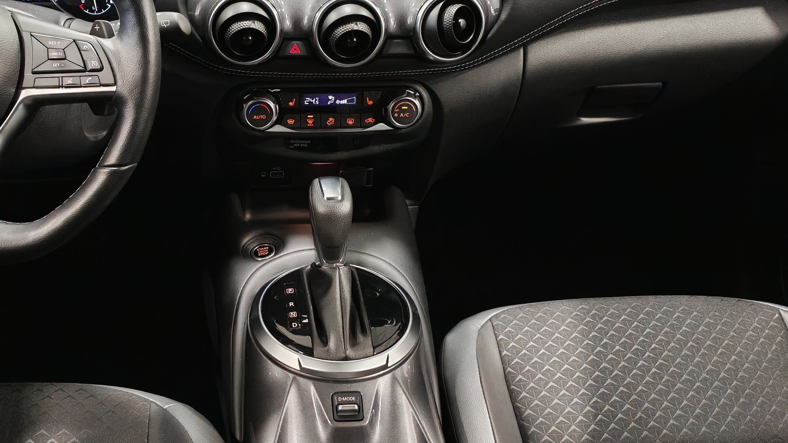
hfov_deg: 39.5
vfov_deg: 23.0
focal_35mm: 52
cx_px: 280
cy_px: 197
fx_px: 1087
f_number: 1.9
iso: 2000
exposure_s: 1/50
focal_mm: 6.12
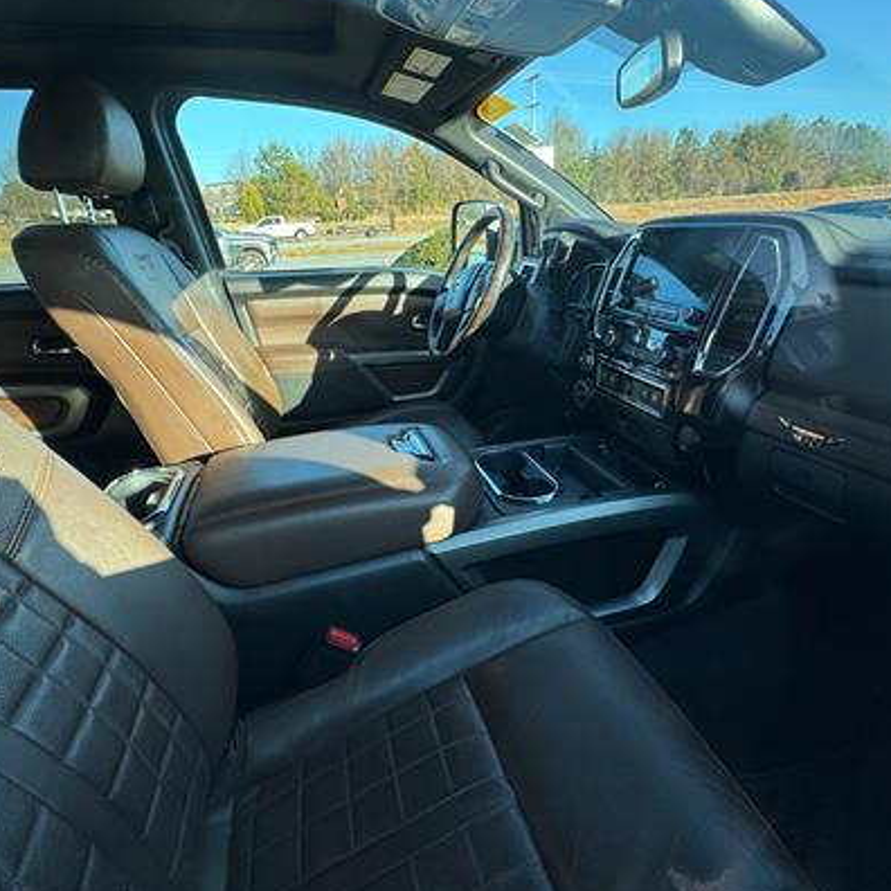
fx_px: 582
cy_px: 380
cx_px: 454
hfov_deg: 74.8
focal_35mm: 20
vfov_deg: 74.4
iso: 40
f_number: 2.2
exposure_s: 1/133
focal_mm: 2.22
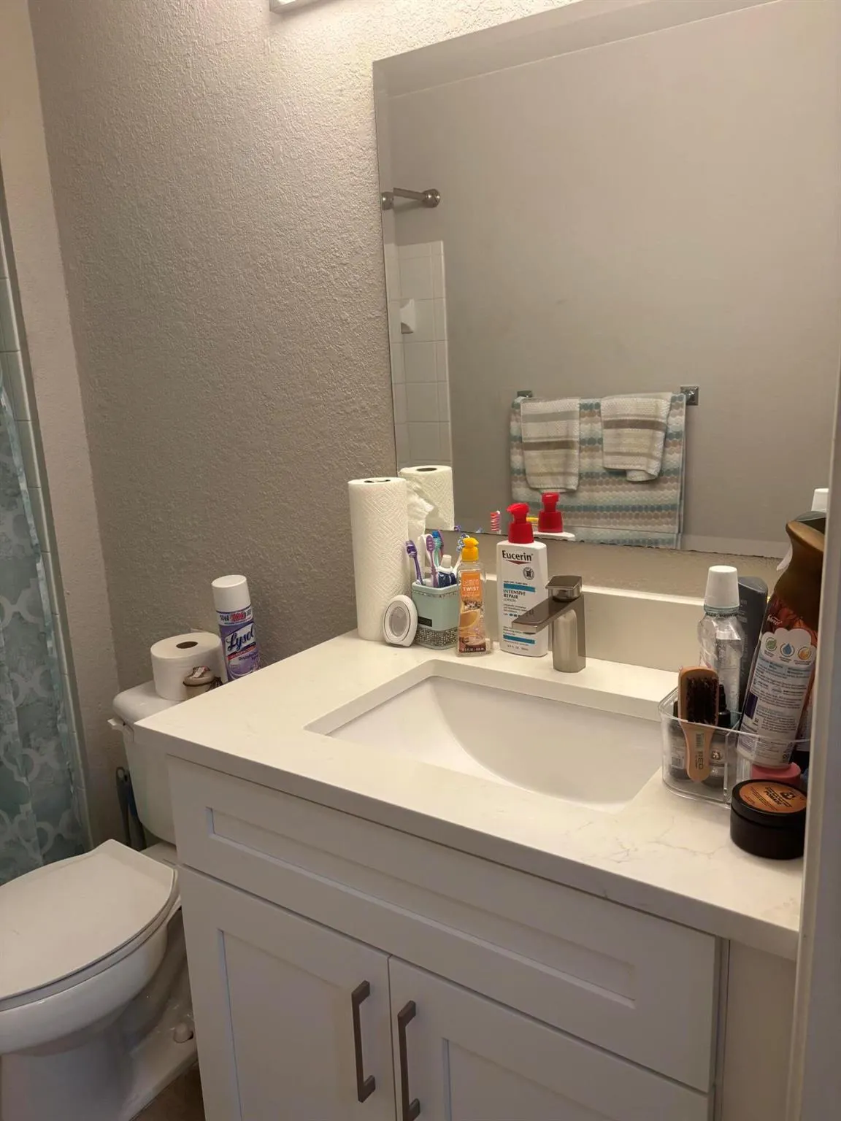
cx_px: 420
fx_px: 842
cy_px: 560
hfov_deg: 53.1
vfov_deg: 67.3
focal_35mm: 26
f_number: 1.6
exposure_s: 1/120
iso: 125
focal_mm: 5.96
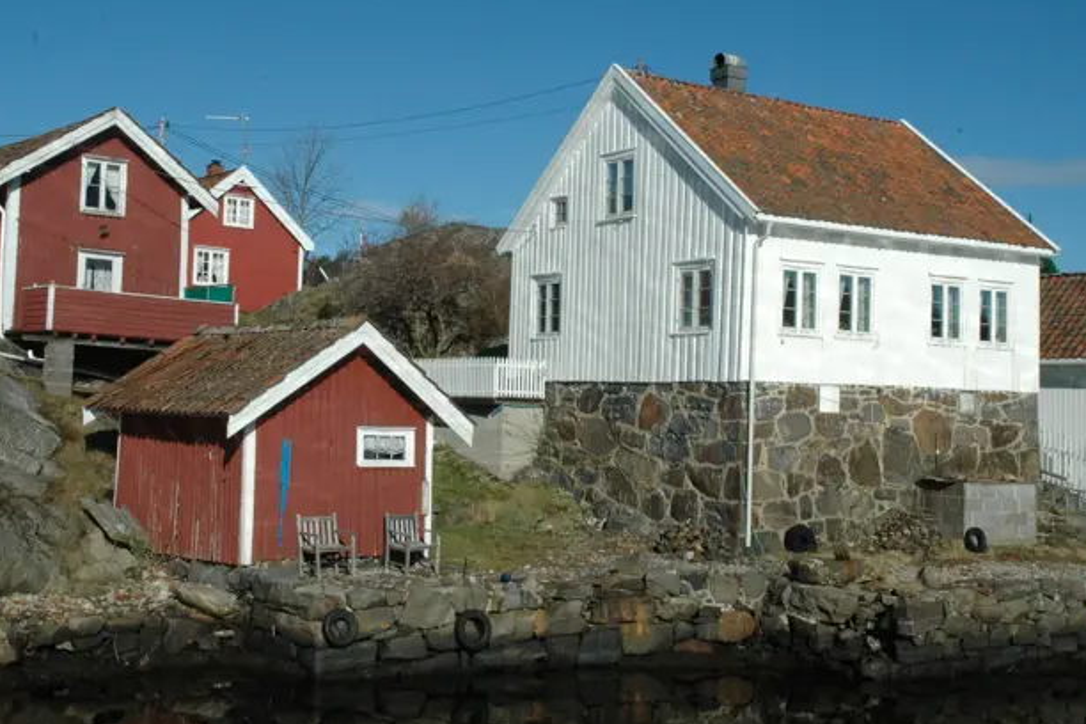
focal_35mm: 50
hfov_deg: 39.8
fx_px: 1497
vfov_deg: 27.2
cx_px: 465
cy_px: 308
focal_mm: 27
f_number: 25
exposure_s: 1/400
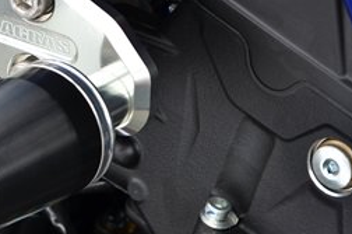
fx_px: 3045
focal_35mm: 312
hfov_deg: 6.6
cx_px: 7
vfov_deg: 4.4
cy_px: 96
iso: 280
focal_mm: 105
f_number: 10
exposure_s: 1/60
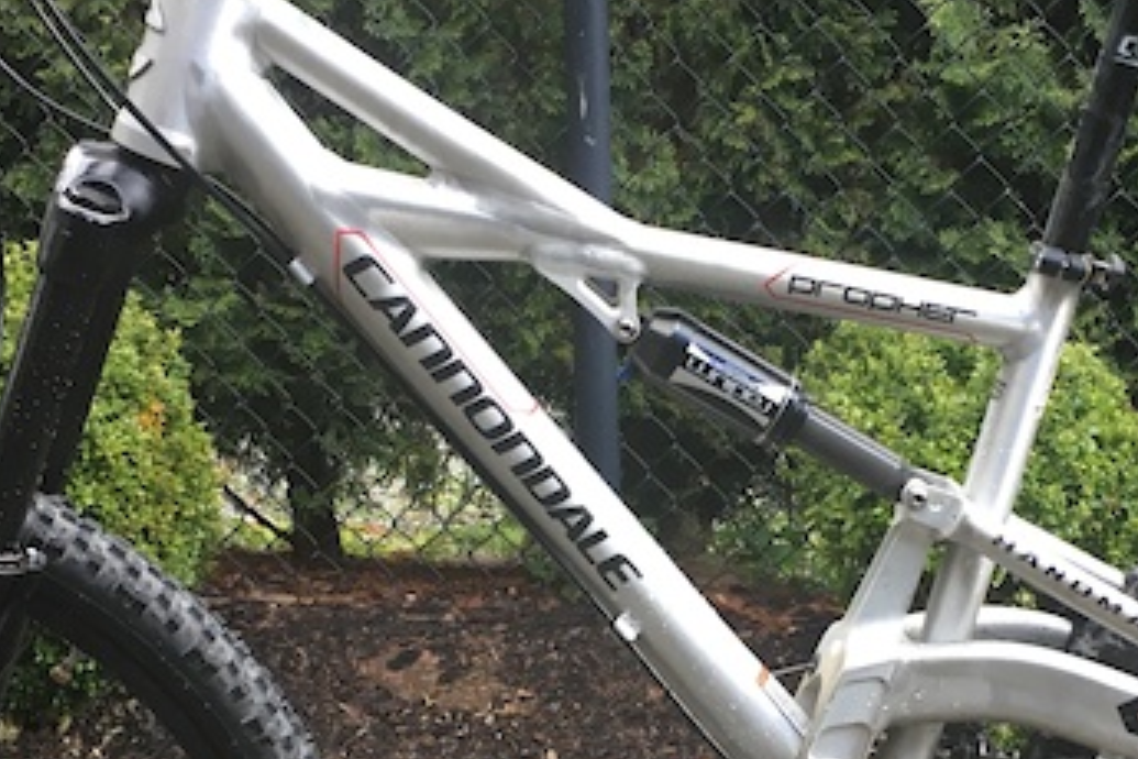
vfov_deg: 19.2
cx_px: 716
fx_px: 2213
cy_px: 630
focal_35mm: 70
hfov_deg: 28.7
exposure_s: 1/40
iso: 25
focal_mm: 4.15
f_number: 2.2
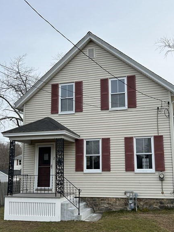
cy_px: 137
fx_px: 235
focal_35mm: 35
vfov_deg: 52.4
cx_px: 90
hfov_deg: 40.7
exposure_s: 1/2513
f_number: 1.5
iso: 50
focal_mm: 5.7
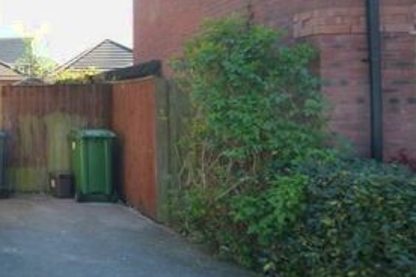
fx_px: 439
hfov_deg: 36.7
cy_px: 64
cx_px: -101
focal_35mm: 38
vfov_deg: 34.2
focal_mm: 10
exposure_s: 1/100
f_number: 5.6
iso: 100
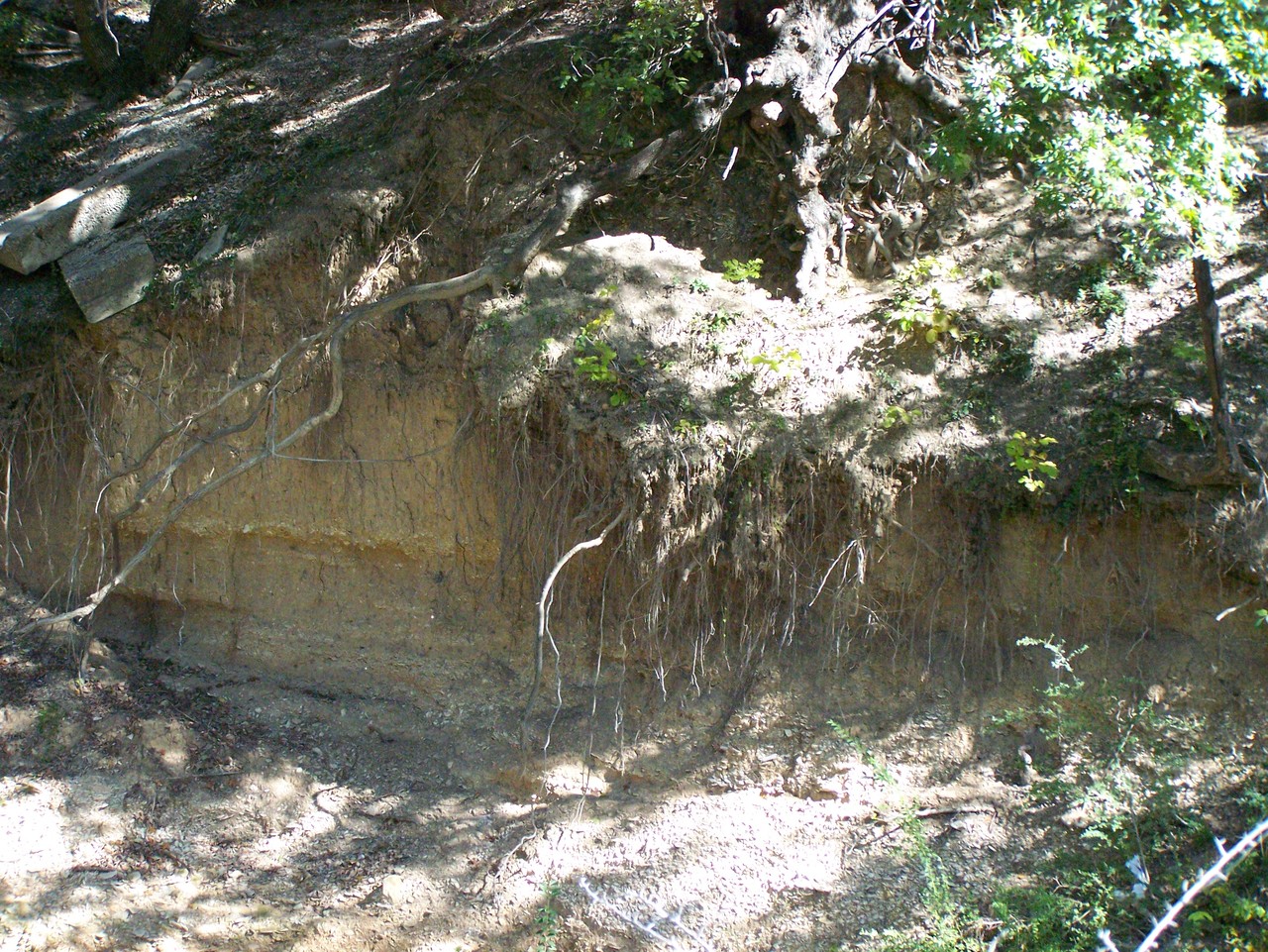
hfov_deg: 26.0
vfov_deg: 19.7
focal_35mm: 75
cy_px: 476
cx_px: 634
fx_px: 2748
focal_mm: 12.4
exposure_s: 1/500
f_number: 3.2
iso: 400
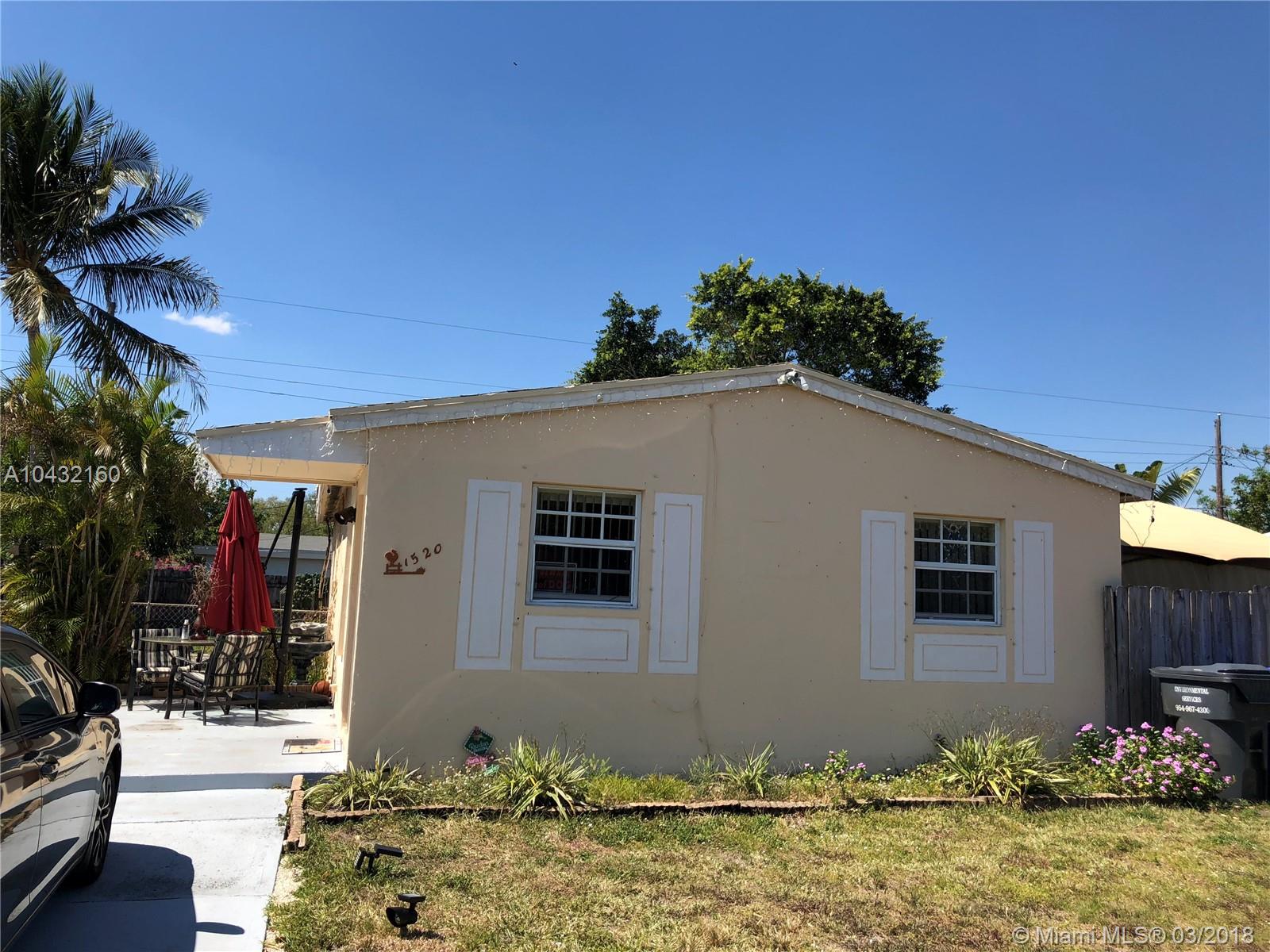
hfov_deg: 63.4
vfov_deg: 49.7
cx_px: 635
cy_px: 476
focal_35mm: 28
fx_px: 1027
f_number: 1.8
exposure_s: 1/1656
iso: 20
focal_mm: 3.99
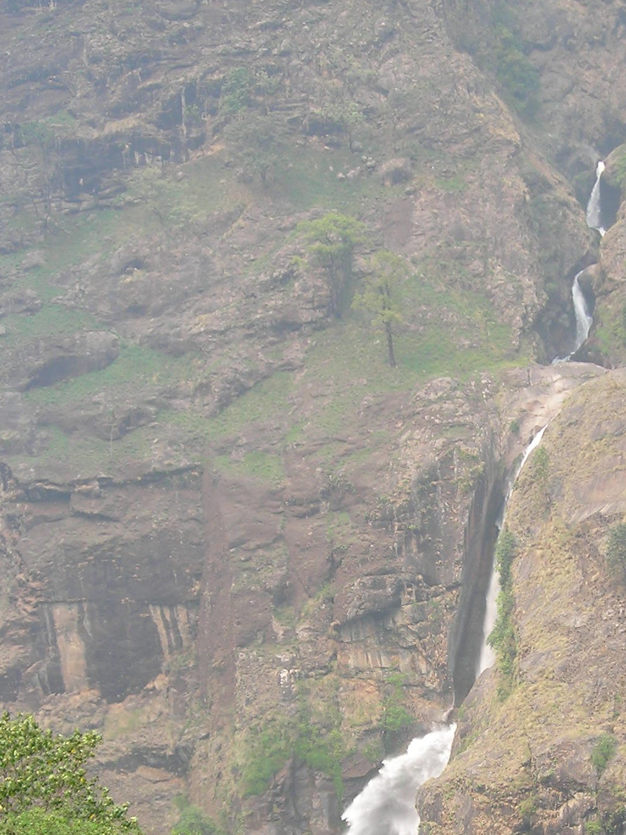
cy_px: 663
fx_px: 1736
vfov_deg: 26.6
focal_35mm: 72
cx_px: 494
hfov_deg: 20.2
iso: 50
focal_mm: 6.3
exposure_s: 1/120
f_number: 3.2
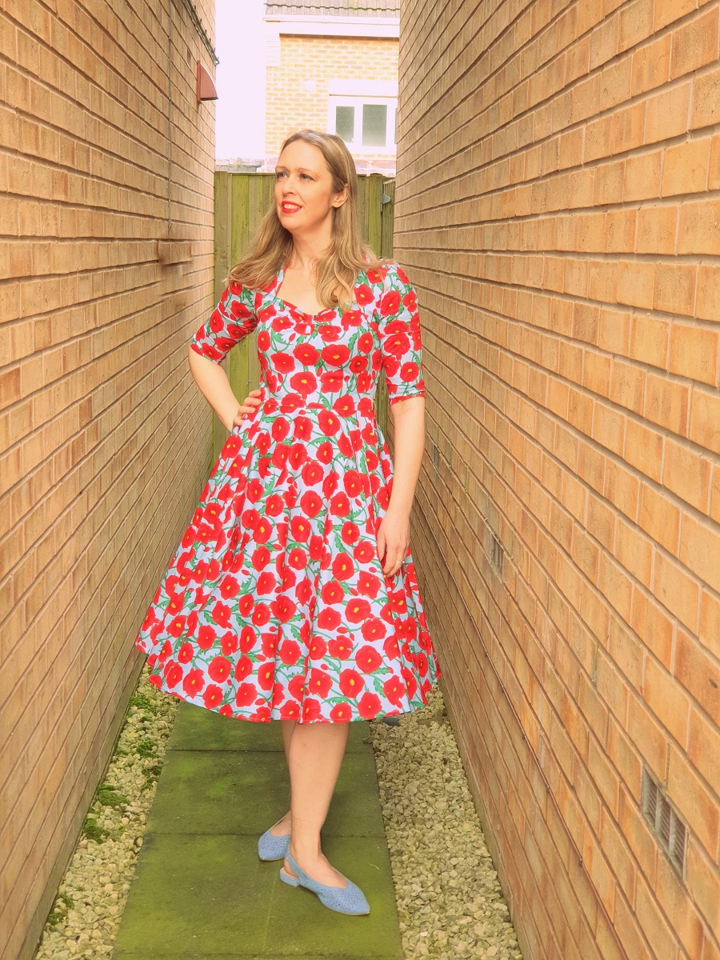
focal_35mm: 52
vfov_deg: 36.8
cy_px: 480
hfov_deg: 28.0
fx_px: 1442
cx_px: 360
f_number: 2.4
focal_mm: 6
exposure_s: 1/50
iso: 100
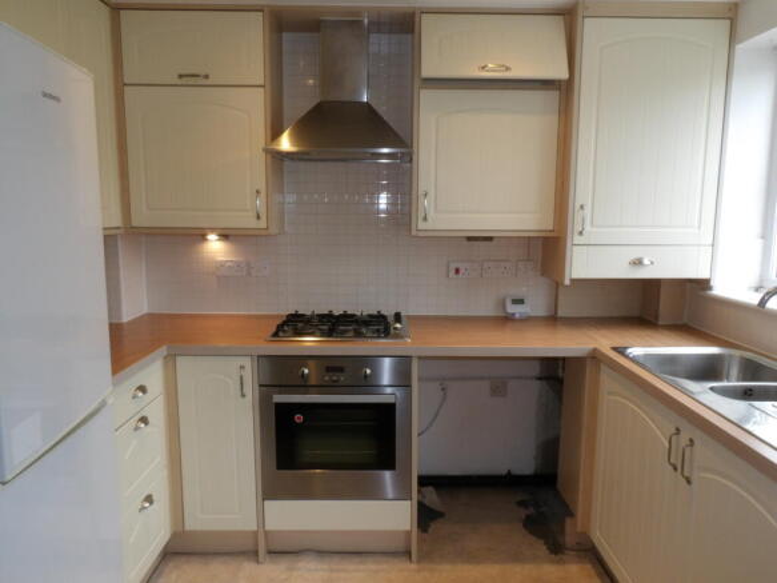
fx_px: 539
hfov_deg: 71.6
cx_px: 388
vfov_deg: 56.8
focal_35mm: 24
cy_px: 292
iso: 200
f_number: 4.1
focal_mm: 4.3
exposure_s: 1/19
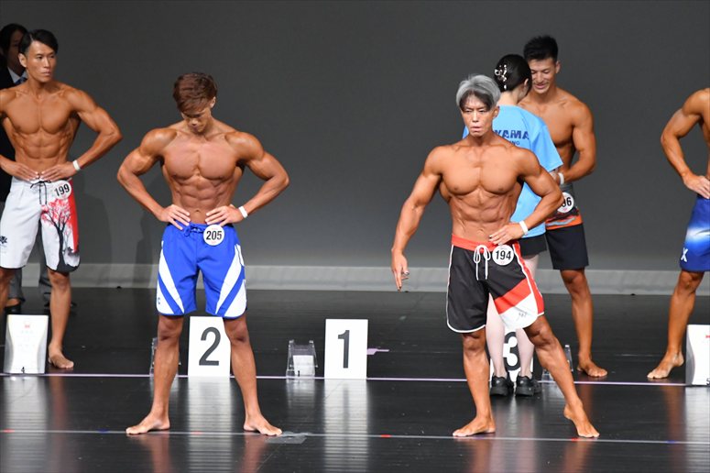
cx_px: 355
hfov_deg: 6.5
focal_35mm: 315
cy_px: 236
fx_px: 6210
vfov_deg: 4.4
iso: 5000
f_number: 5.6
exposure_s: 1/400
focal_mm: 210
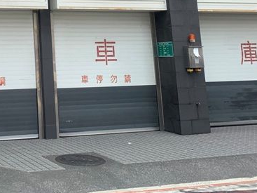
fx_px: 505
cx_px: -26
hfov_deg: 26.3
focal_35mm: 68
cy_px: -48
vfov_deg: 20.1
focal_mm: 4.25
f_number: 1.8
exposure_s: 1/678
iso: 25
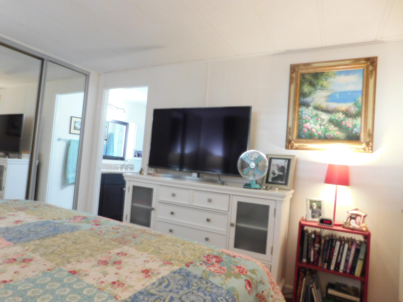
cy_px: 151
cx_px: 202
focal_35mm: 23
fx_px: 268
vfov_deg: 58.9
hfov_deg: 73.9
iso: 400
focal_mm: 4
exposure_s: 1/25
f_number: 3
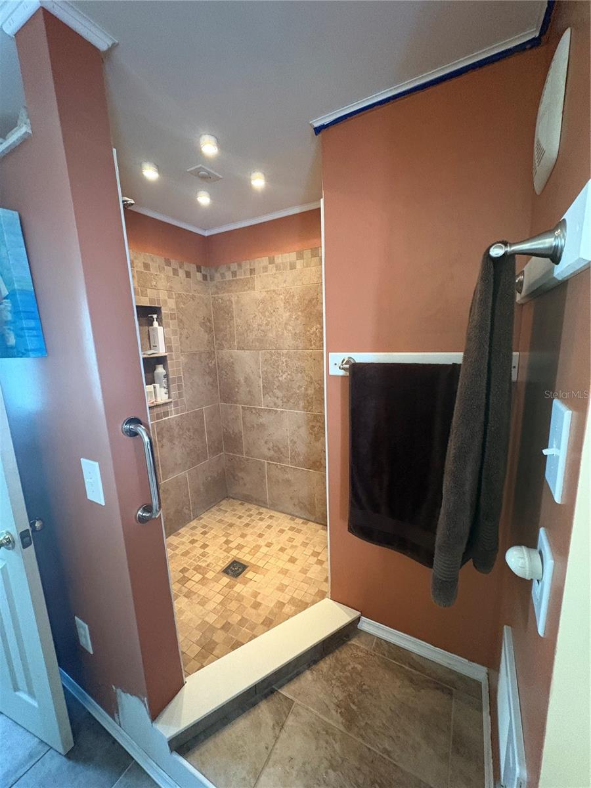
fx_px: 319
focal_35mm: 14
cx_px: 296
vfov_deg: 102.1
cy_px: 394
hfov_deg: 85.7
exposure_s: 1/40
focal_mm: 2.22
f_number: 2.2
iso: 800
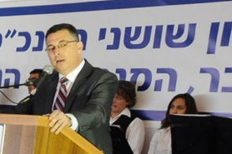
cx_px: -344
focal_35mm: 136
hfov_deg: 11.9
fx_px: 876
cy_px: 253
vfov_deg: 9.7
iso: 1000
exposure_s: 1/25
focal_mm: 18
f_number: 5
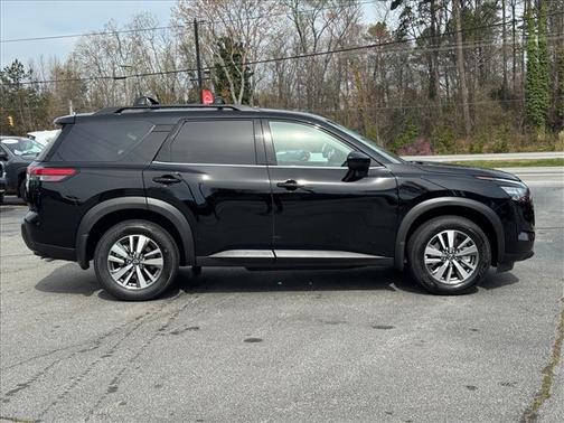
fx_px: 782
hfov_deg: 39.7
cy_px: 212
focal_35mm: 48
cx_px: 282
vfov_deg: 30.3
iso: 64
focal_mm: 6.76
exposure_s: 1/3096
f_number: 1.78
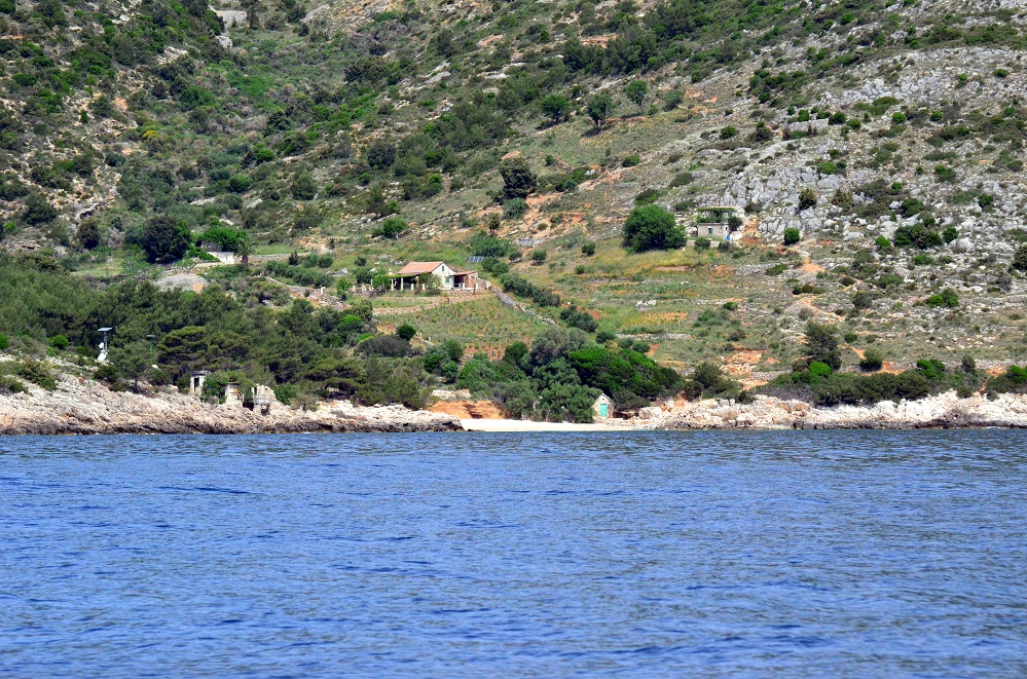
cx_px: 514
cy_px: 340
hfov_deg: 11.0
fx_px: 5336
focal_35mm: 188
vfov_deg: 7.3
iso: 2000
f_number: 6.3
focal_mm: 125
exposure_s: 1/8000
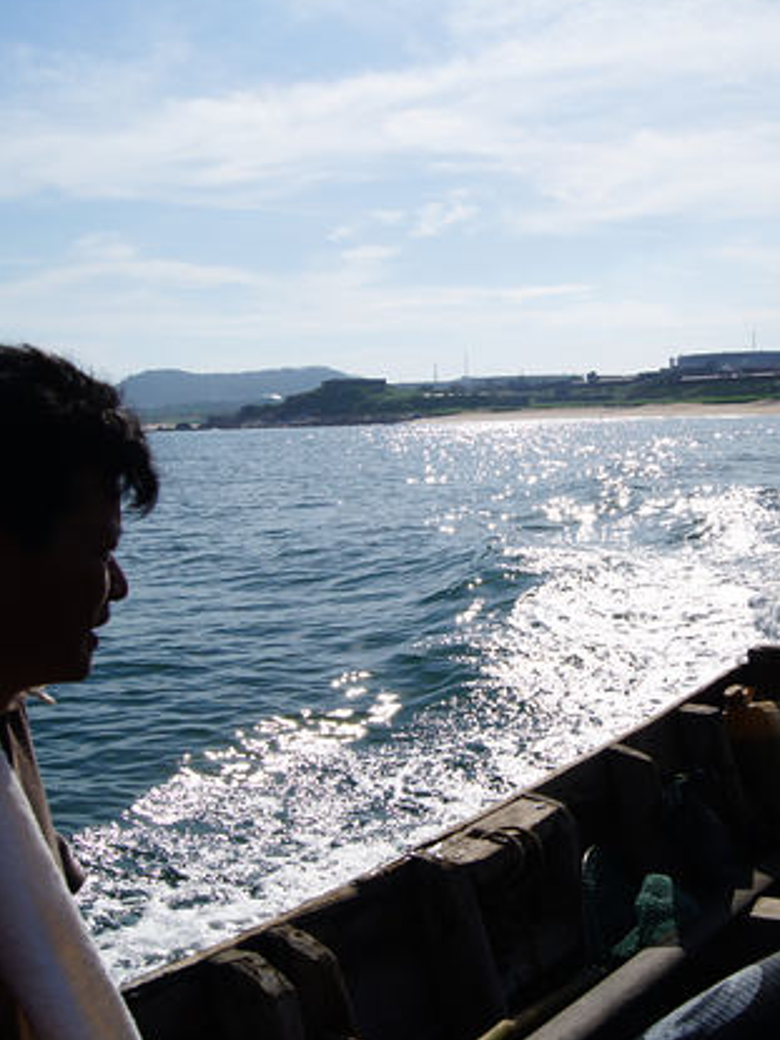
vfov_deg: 46.8
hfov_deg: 35.2
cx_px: 582
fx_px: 1202
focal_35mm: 40
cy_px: 515
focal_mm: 18
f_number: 9
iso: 200
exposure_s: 1/1250
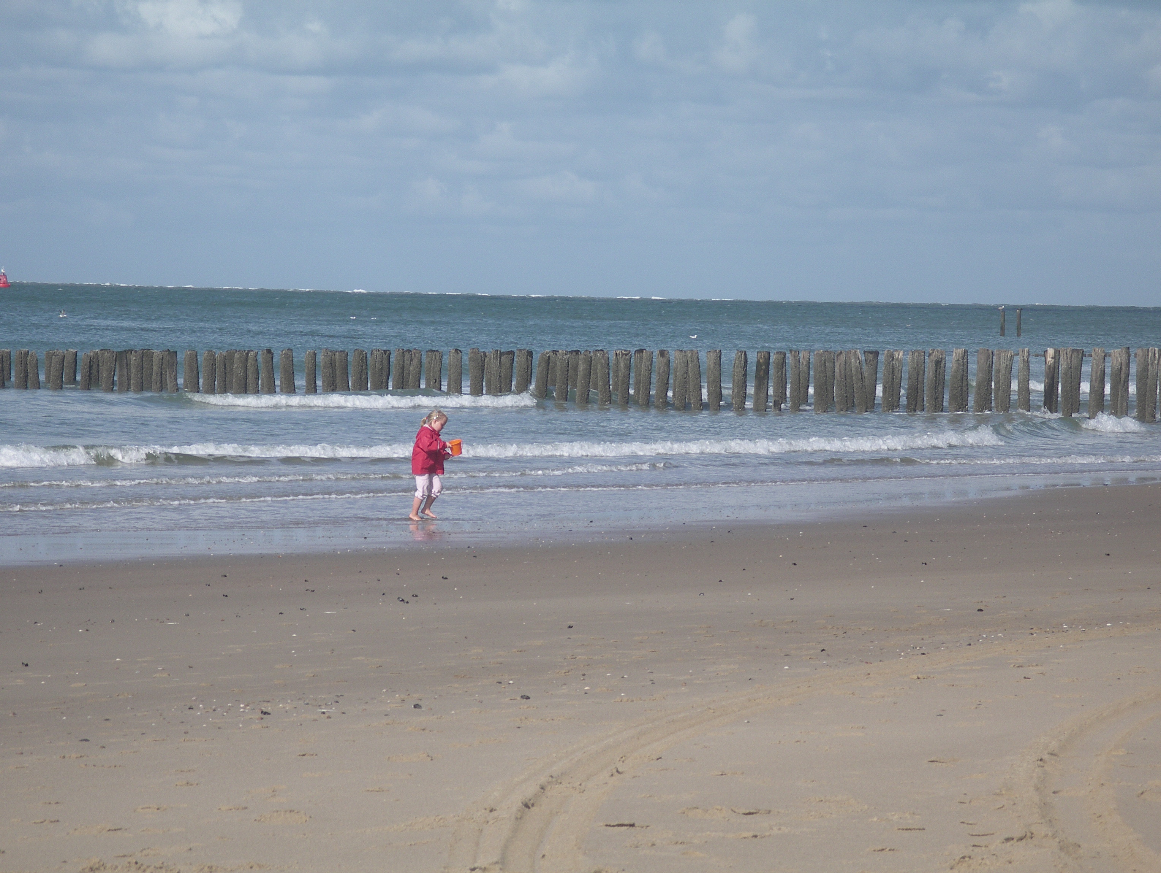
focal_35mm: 187
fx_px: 6276
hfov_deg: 10.6
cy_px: 436
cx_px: 580
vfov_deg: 8.0
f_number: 6
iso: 80
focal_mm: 39
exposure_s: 1/400
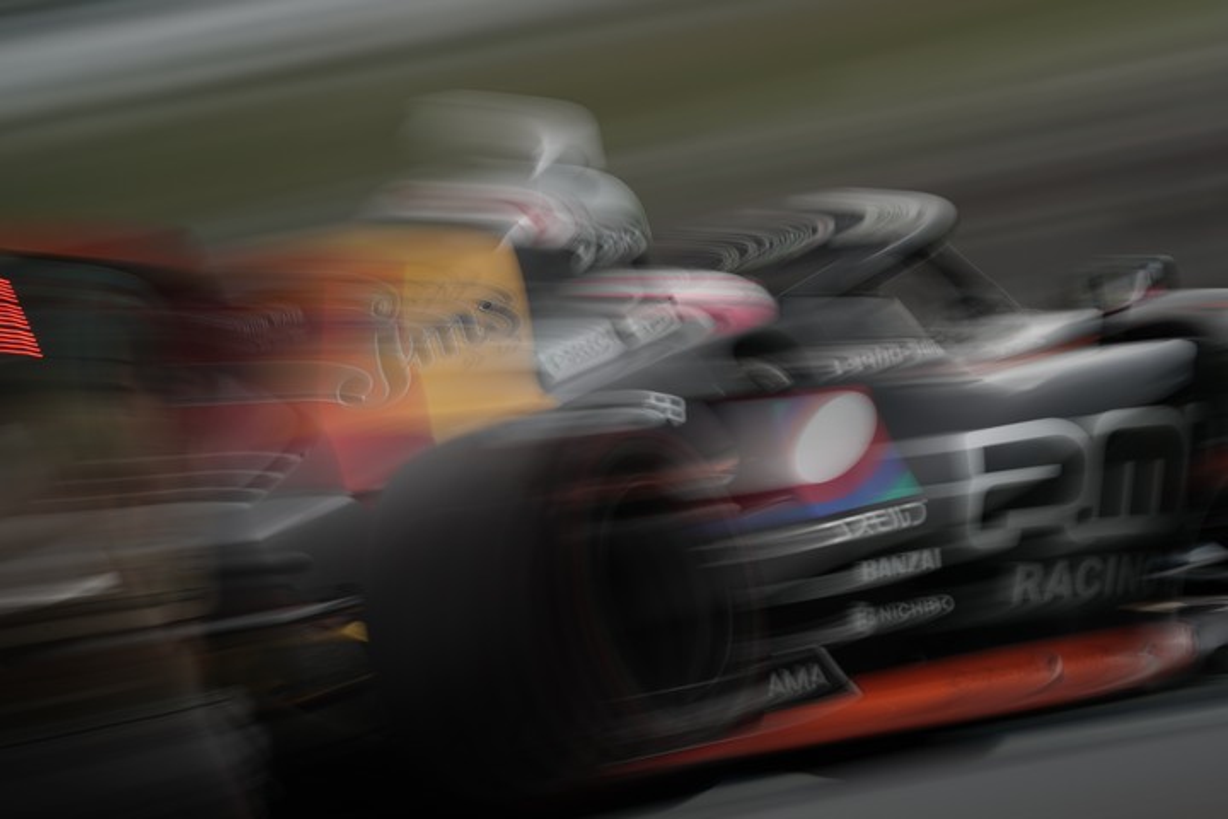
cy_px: 410
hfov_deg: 4.2
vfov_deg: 2.8
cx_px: 614
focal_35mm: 493
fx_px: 16815
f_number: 20
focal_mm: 493
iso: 50
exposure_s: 1/8
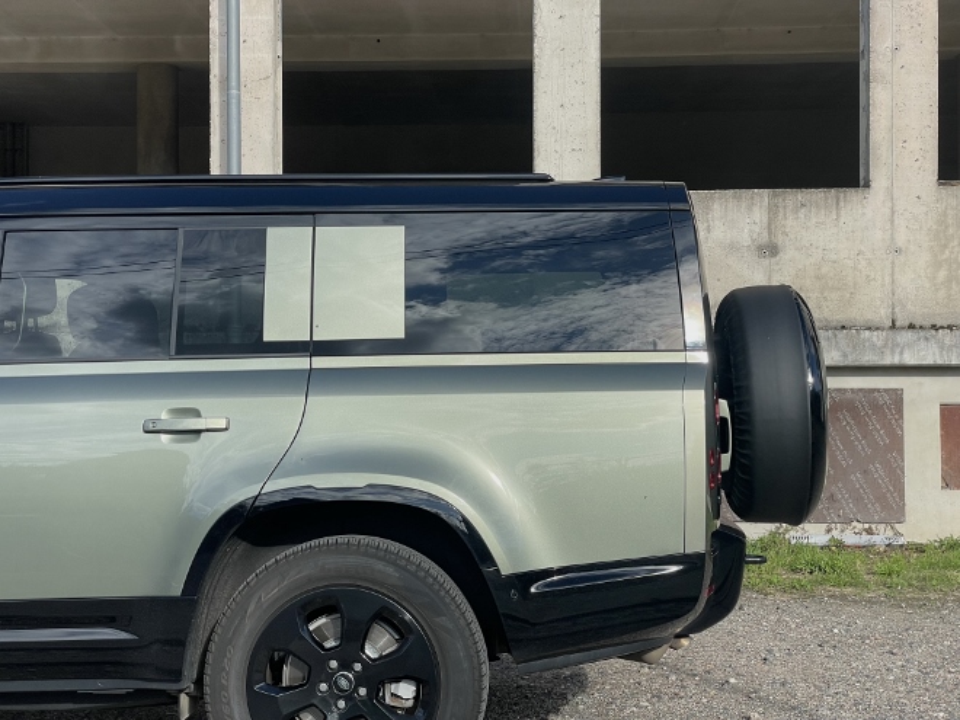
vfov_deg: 28.0
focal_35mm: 52
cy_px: 360
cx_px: 480
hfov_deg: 36.8
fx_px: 1442
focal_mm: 6
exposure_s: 1/978
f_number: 2
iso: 25
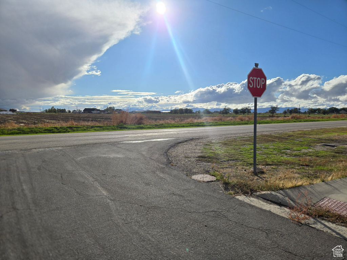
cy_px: 130
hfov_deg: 73.9
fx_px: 231
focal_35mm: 23
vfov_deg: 58.9
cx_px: 174
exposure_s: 1/5397
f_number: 1.8
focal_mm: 5.4
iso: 25
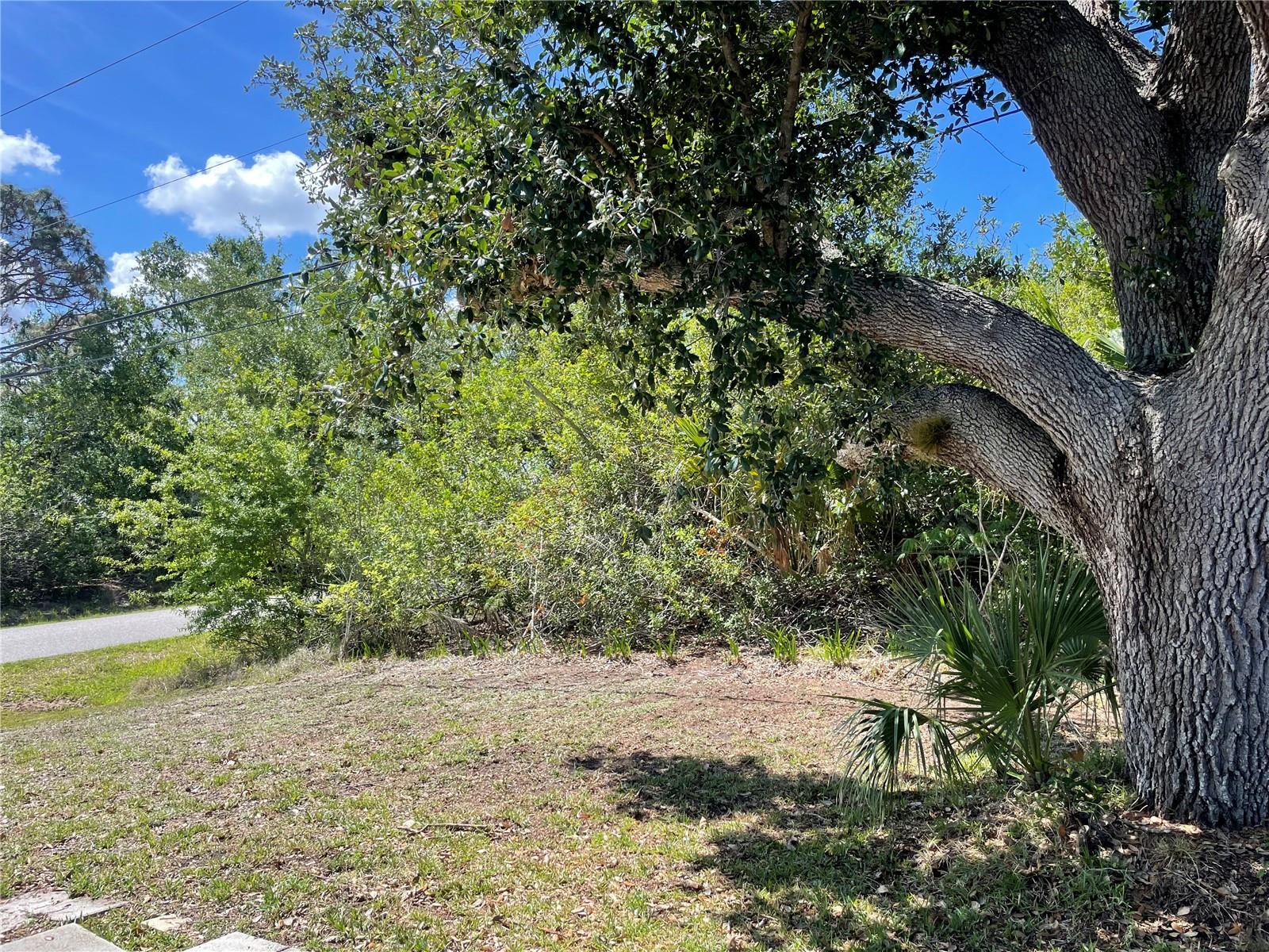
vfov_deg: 53.1
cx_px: 634
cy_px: 476
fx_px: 953
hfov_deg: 67.3
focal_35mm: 26
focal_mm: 4.2
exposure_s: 1/1289
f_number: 1.6
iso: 32
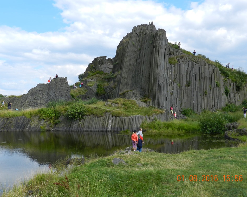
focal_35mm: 40
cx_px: 126
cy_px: 99
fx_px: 292
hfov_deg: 45.8
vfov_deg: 37.3
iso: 160
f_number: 4
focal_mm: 6.7
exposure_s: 1/800
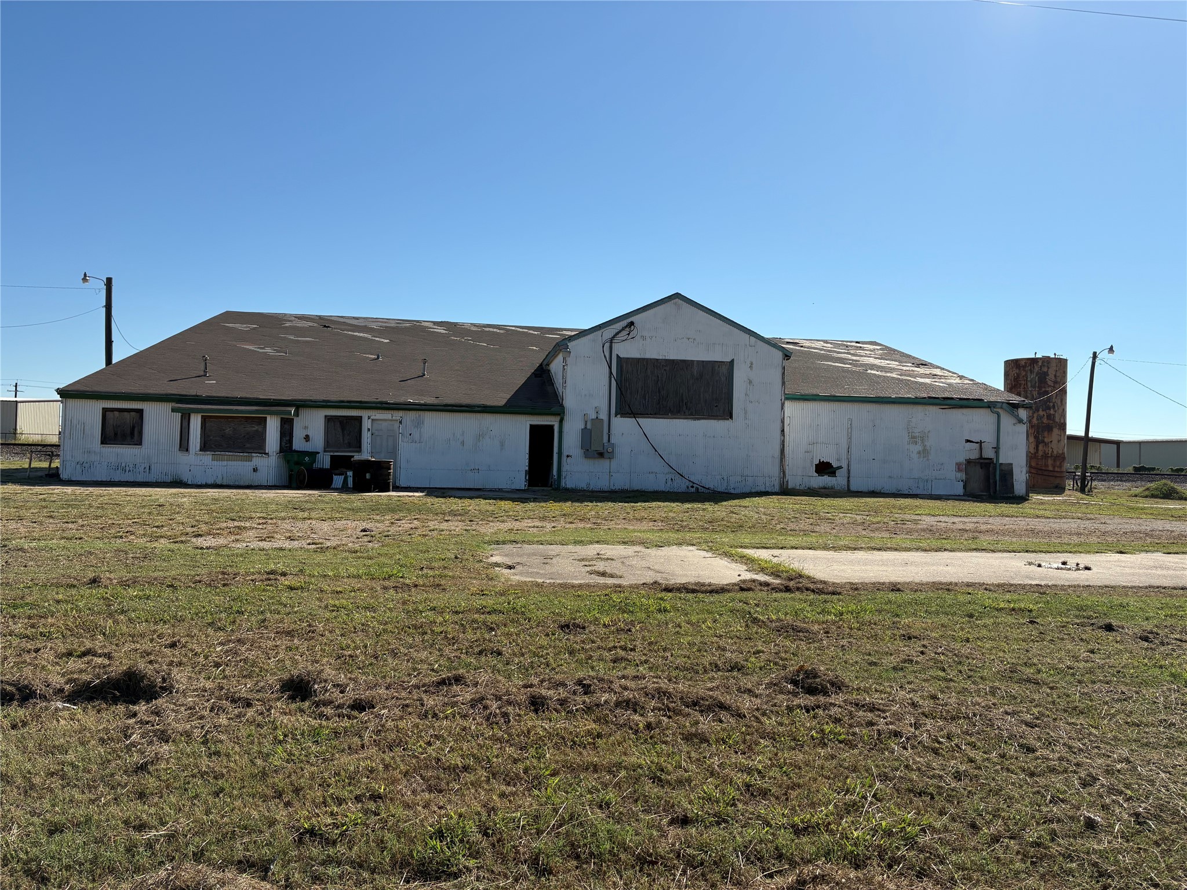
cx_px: 594
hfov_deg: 67.3
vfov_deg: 53.1
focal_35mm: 26
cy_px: 445
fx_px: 892
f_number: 1.6
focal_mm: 5.96
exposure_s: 1/6329
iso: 50
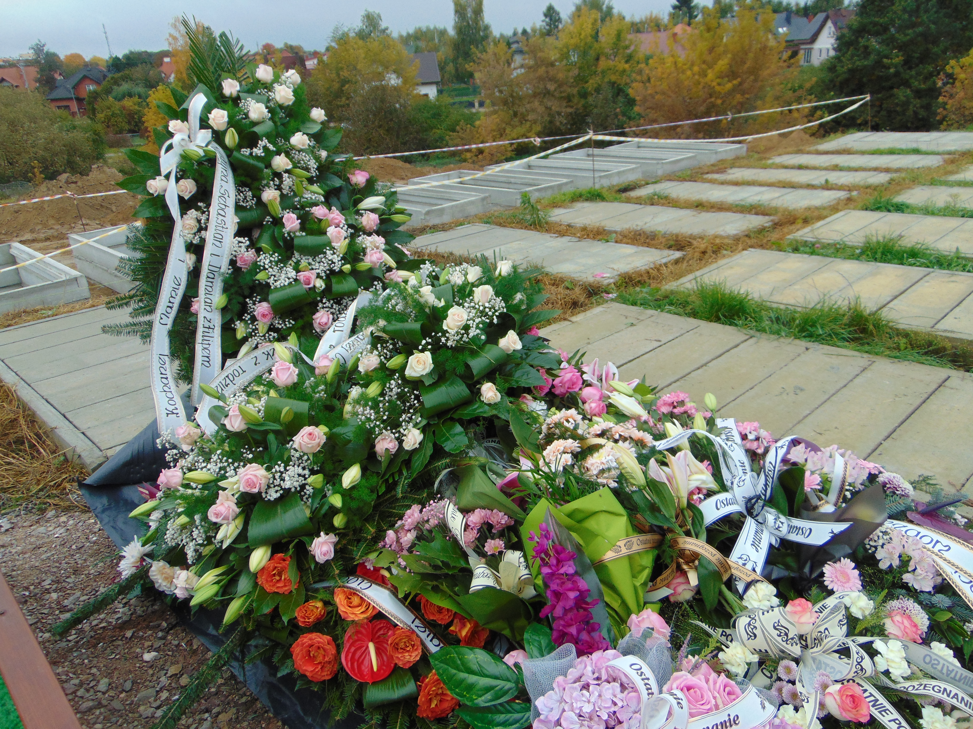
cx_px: 486
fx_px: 703
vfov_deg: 54.9
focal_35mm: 25
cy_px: 364
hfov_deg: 69.4
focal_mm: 4.5
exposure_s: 1/500
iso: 80
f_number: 3
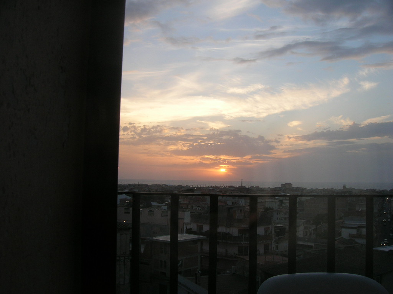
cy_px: 147
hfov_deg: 54.0
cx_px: 196
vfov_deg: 41.8
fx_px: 386
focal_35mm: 34
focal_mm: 5.7
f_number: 4.9
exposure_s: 1/70.5
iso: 50
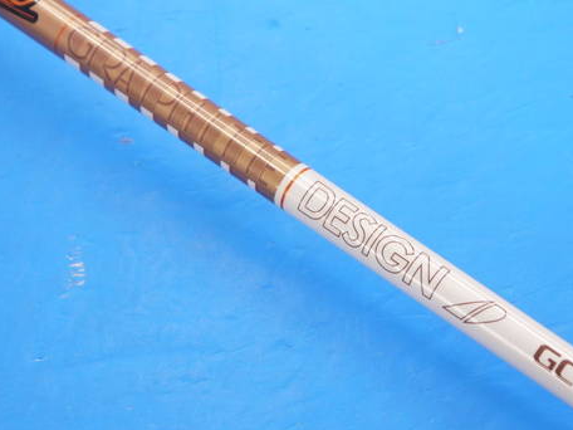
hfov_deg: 16.7
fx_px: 1953
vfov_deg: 12.5
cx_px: 315
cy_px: 171
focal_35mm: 118
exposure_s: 1/80
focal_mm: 42
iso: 640
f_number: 5.6
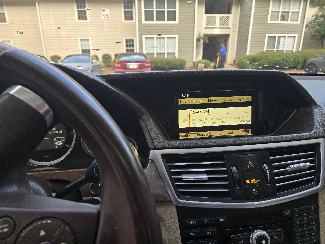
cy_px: 122
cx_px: 162
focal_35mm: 23
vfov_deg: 58.9
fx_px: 216
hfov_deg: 73.9
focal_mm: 5.4
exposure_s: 1/120
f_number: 1.8
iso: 40
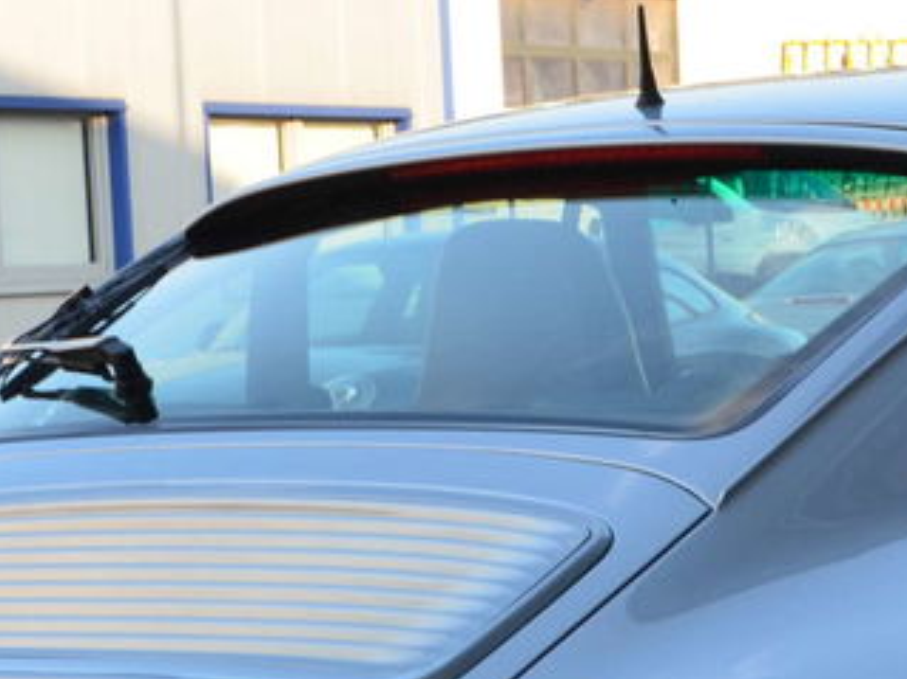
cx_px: 626
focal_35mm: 148
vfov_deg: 9.9
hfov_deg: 13.3
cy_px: 753
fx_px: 3876
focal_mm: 32
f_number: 10
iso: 360
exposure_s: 1/60
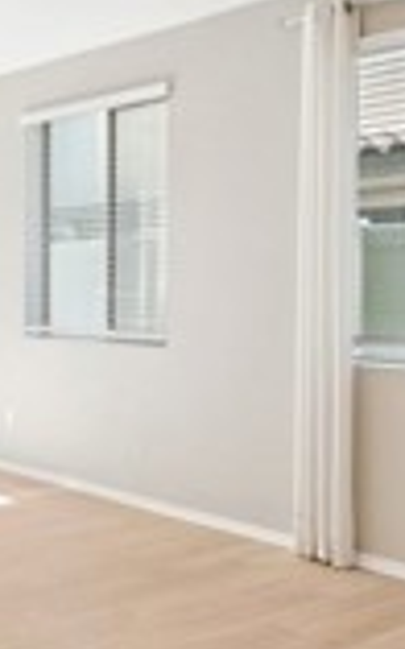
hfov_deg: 23.9
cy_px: 302
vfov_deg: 37.5
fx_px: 955
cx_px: 186
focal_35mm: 54
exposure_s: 1/30
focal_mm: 13
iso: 160
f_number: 9
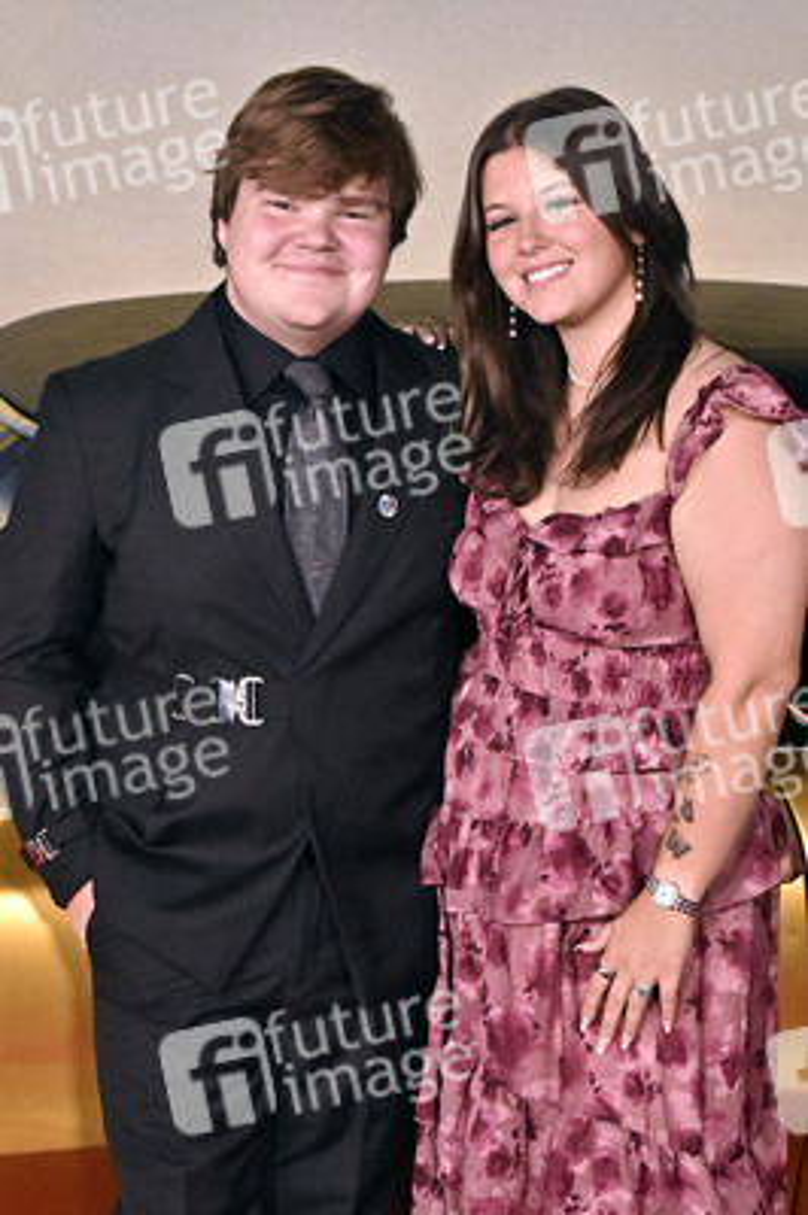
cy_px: 608
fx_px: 1518
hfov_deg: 29.8
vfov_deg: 43.6
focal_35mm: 45
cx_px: 404
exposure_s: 1/320
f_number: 4
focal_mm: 45
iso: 3200
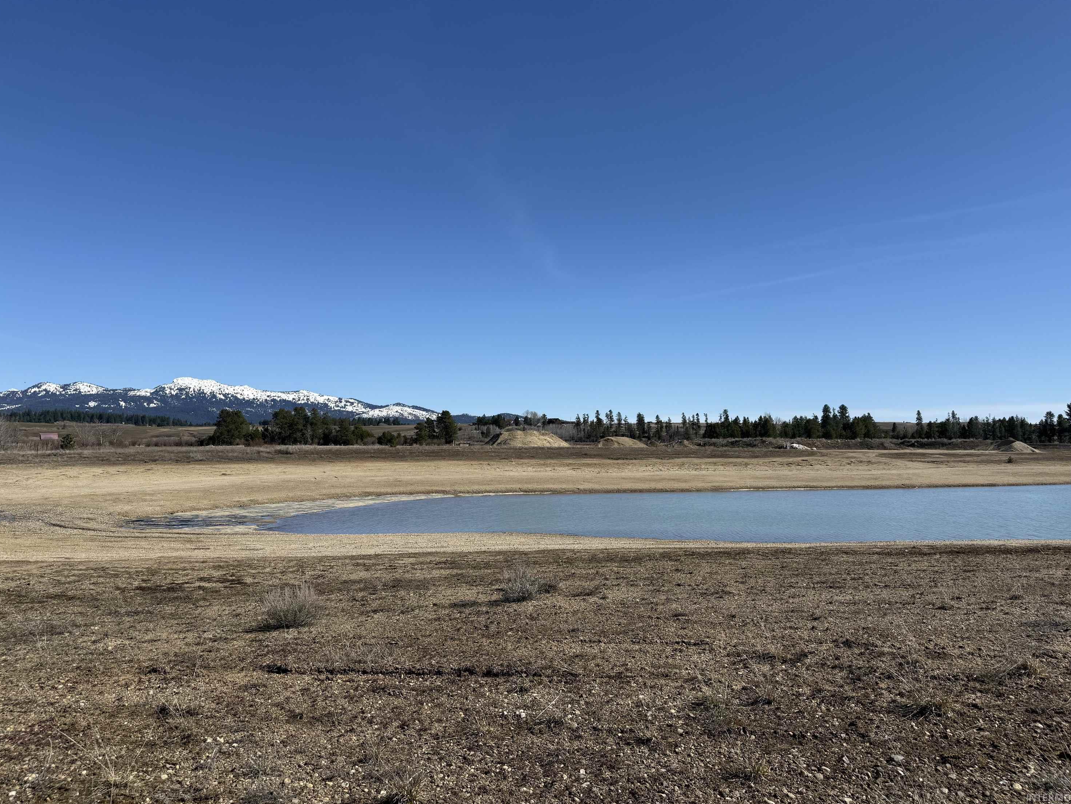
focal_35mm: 25
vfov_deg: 54.9
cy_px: 417
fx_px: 774
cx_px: 552
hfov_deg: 69.4
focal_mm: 6.76
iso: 80
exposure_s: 1/6711
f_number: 1.78
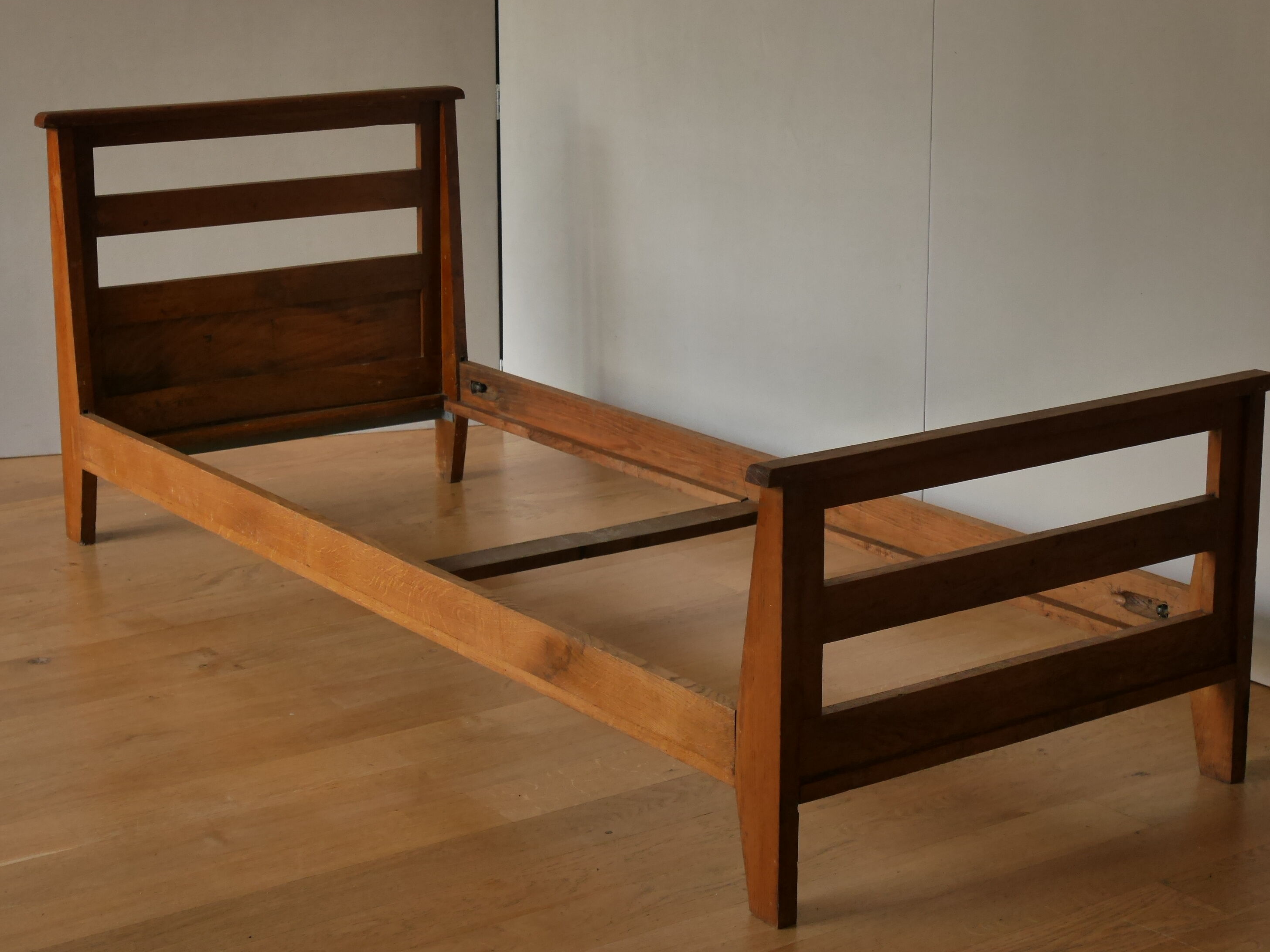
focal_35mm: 71
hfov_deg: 27.4
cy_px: 470
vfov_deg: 20.7
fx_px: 2605
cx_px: 642
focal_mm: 32
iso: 800
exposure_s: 1/80
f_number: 5.6
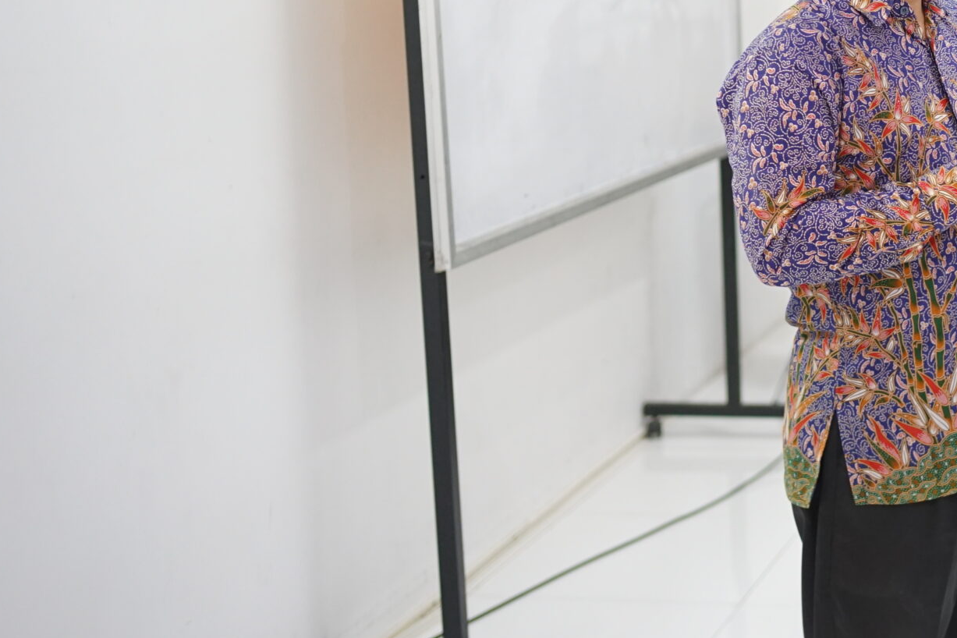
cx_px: 962
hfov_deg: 26.2
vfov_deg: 18.5
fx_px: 1940
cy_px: 103
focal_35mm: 73
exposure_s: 1/100
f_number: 1.8
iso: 1000
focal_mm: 35
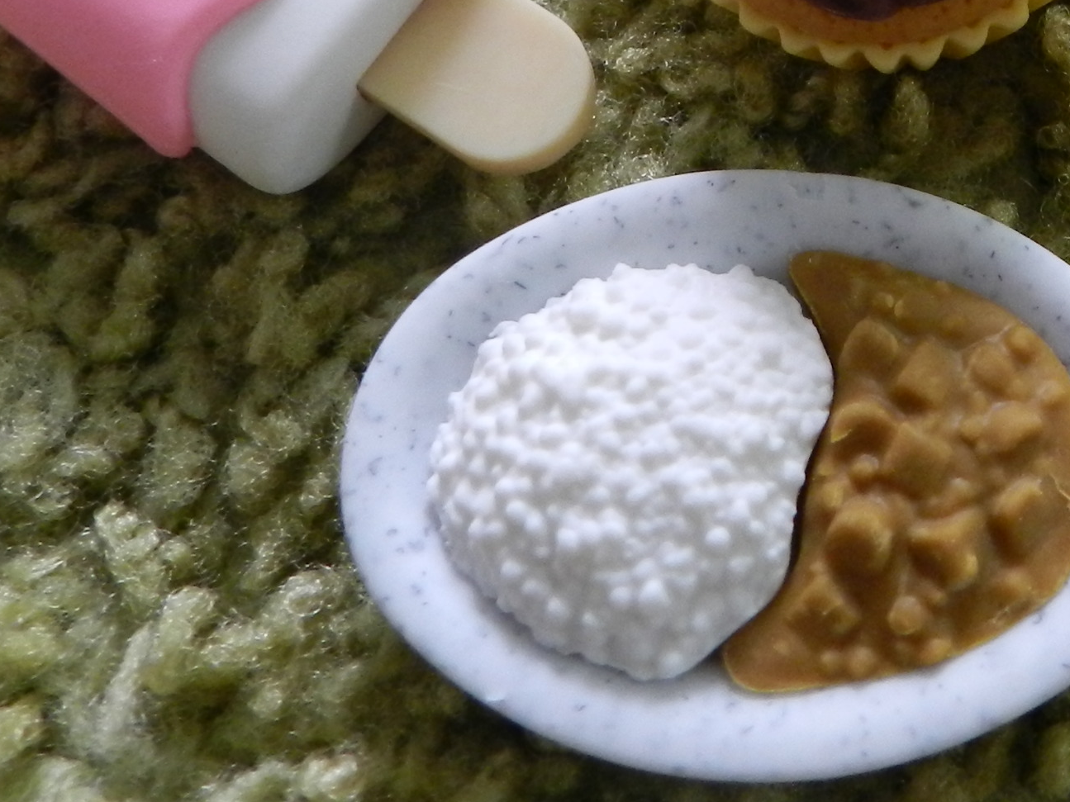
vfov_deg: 21.5
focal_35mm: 63
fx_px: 1947
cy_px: -180
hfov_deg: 28.8
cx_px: 1063
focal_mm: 4.5
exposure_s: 1/25
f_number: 3.5
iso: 400
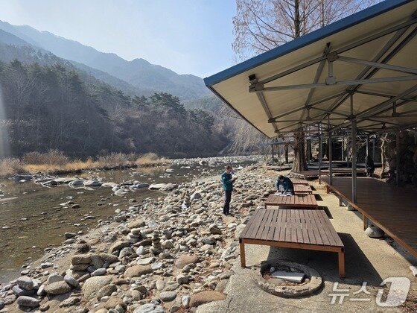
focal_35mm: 23
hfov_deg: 73.9
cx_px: 208
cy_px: 156
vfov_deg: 58.9
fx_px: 277
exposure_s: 1/7626
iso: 80
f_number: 1.7
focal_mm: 6.3
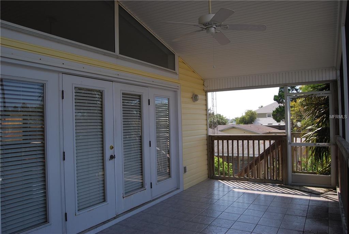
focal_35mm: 27
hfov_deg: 67.3
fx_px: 262
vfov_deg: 48.1
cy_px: 117
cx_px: 174
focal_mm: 18
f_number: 6.3
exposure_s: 1/160
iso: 100
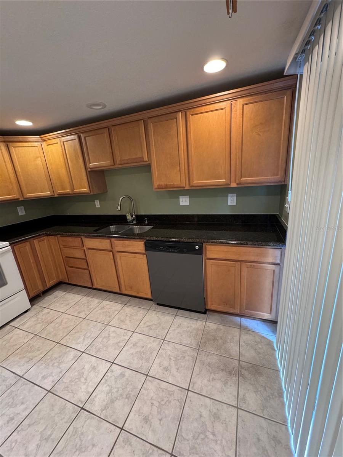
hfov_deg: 85.7
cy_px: 228
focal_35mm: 14
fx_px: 185
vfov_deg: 102.1
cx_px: 172
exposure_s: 1/60
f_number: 2.2
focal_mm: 2.22
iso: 640
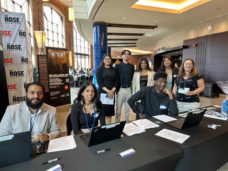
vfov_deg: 56.8
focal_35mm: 24
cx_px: 114
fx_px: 158
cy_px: 86
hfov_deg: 71.6
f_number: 1.78
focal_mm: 6.86
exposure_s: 1/120
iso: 160
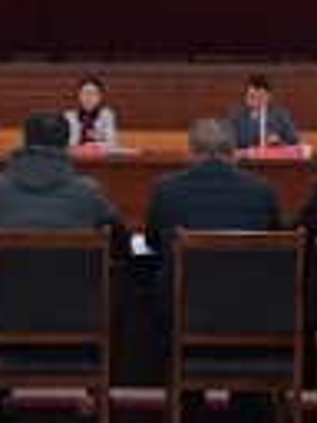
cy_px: -119
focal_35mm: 108
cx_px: 69
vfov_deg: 17.2
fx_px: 1319
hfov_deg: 13.6
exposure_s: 1/30
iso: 400
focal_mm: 24
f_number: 4
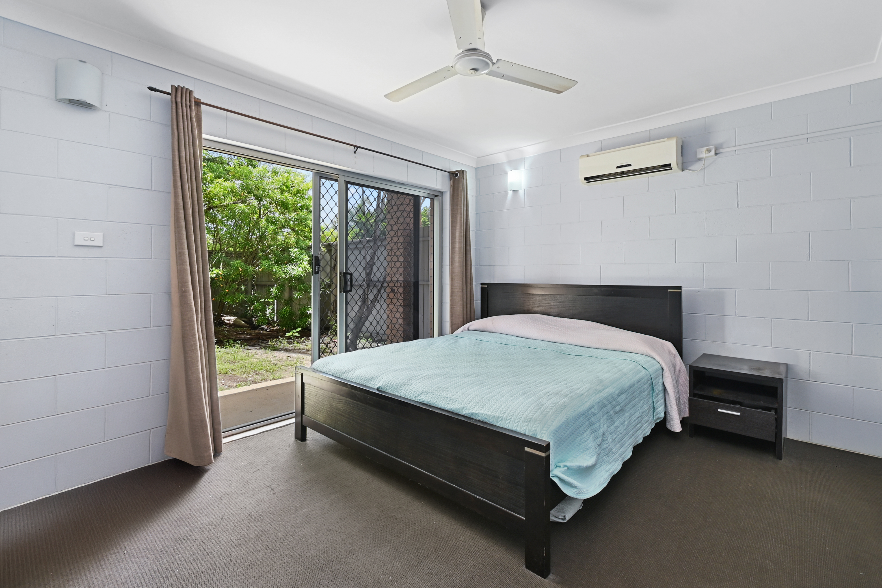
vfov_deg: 77.3
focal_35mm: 15
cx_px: 441
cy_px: 294
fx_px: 367
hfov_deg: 100.4
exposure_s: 1/6
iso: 160
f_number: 8
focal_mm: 10
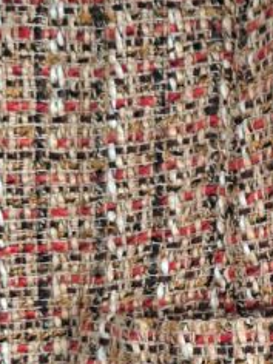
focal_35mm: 78
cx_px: 436
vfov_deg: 24.5
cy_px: 312
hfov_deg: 16.7
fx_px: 820
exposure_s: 1/25
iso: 500
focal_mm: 5.54
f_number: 1.8
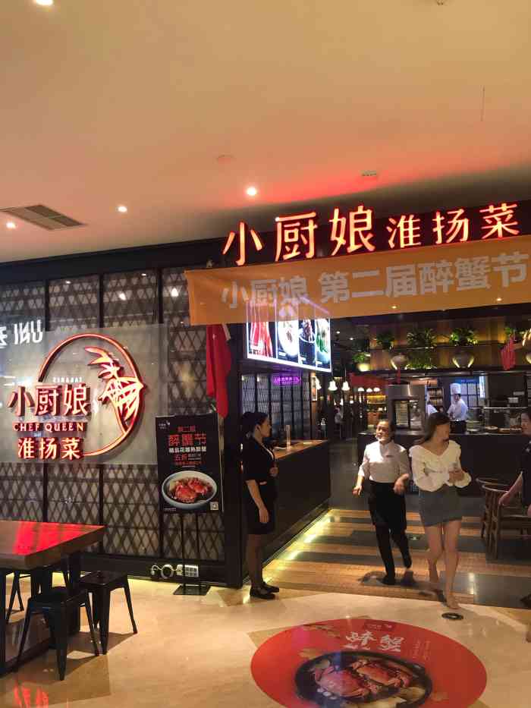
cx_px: 266
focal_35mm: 28
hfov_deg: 49.8
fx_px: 573
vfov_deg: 63.4
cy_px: 354
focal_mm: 3.99
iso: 40
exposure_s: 1/17
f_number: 1.8
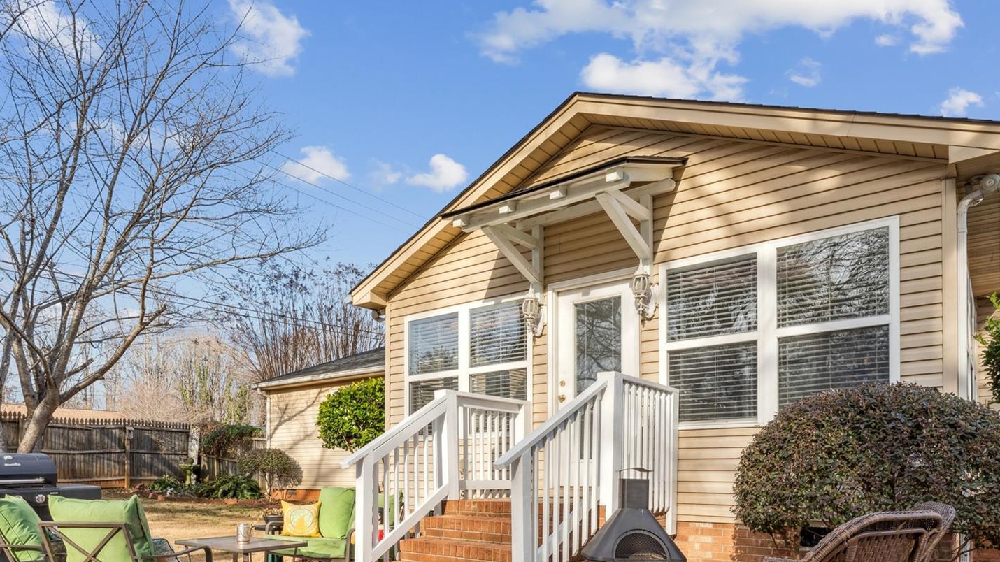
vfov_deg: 45.7
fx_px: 644
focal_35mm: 24
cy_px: 415
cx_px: 483
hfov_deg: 75.6
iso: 100
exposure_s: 1/60
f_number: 13
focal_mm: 16.2
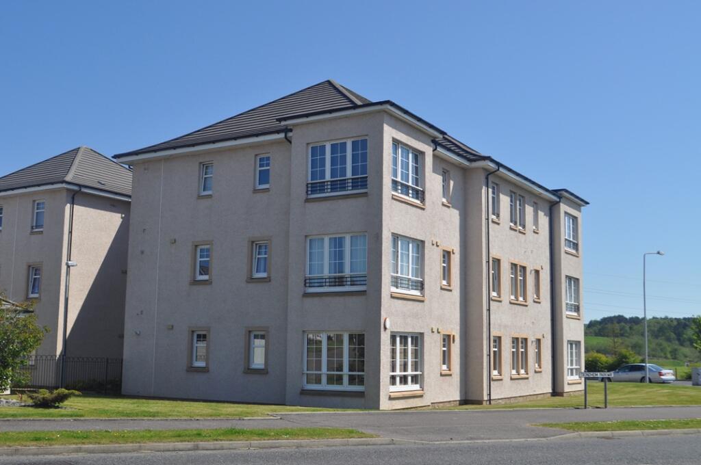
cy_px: 232
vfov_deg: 31.8
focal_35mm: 42
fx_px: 817
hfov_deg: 46.5
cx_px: 350
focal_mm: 28
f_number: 10
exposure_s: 1/400
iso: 200
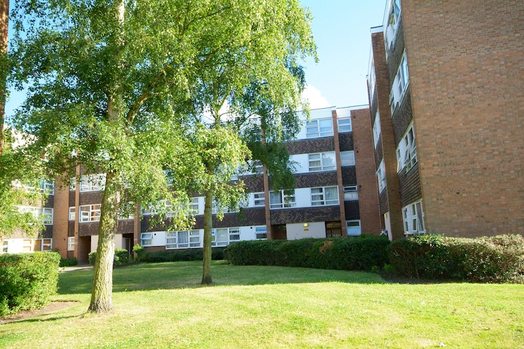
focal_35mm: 26
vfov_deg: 49.5
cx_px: 262
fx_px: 378
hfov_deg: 69.4
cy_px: 174
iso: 1600
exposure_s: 1/250
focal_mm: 17
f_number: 11
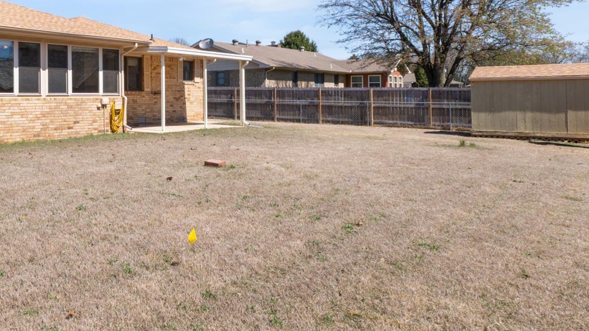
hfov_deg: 50.7
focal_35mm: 34
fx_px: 531
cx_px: 47
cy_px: 86
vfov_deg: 34.0
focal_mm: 10
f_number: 9
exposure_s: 1/800
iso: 200
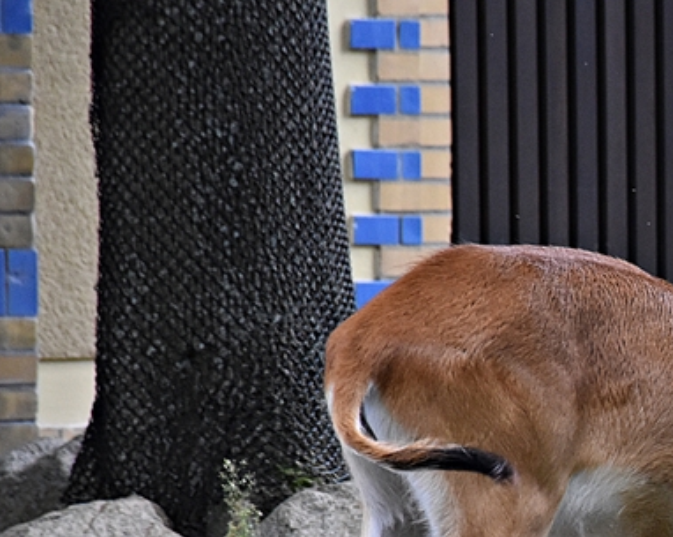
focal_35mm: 529
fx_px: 10529
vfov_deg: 2.9
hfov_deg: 3.7
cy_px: 462
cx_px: 805
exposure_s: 1/500
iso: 1800
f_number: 5.6
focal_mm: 140
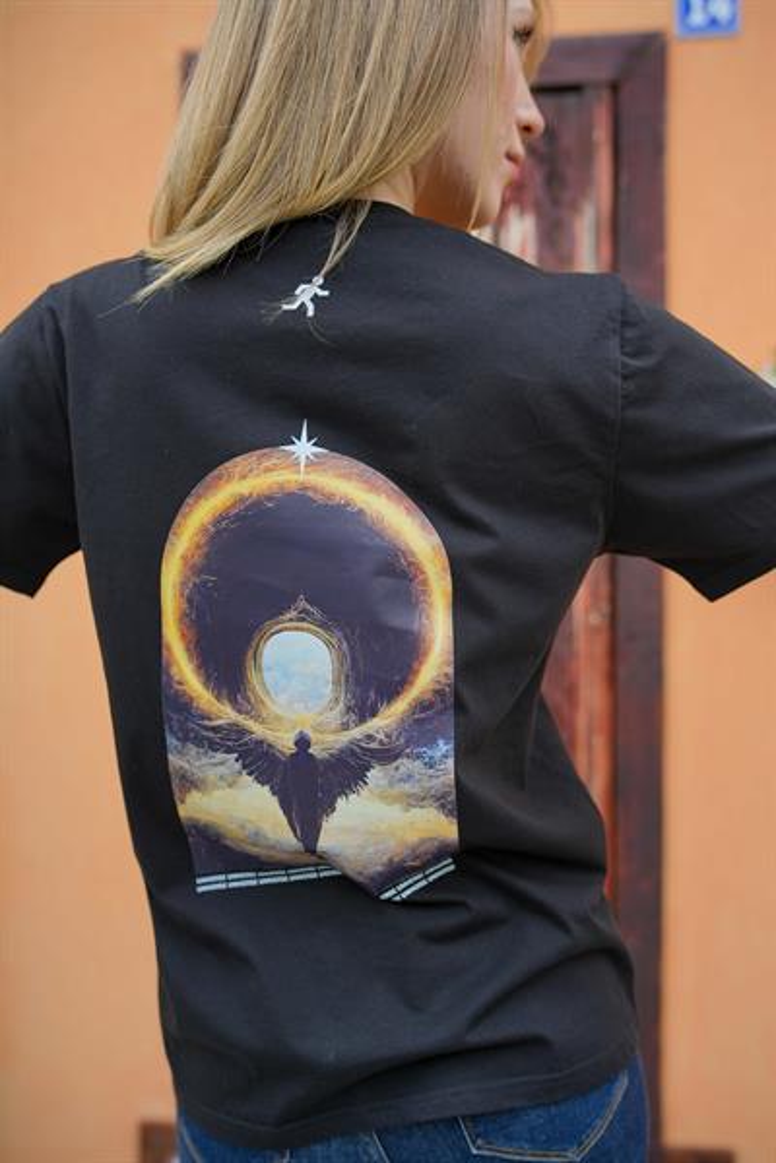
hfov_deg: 37.9
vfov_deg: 54.4
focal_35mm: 35
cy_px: 582
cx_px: 388
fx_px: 1132
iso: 100
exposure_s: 1/320
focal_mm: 35
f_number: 2.8
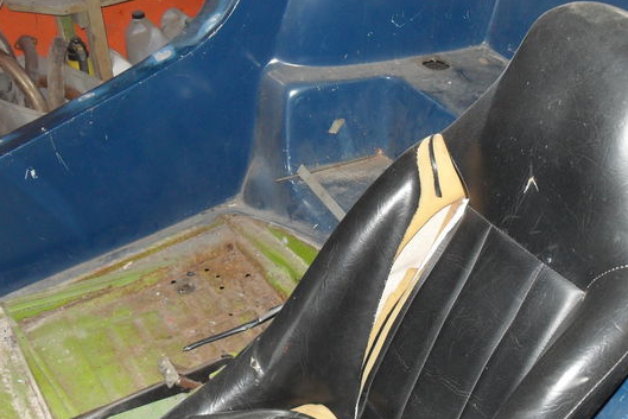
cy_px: 271
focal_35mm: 44
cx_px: 367
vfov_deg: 30.4
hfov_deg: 44.3
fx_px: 768
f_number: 2.8
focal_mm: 6.2
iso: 200
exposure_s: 1/45
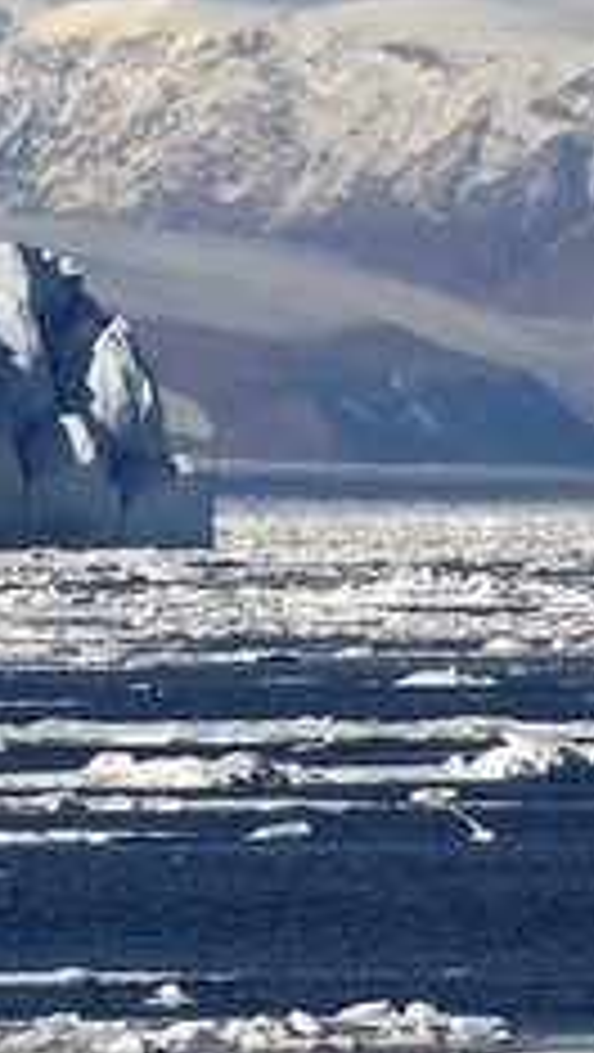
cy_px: 1017
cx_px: -2034
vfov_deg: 1.7
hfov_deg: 1.0
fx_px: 35009
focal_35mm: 1253
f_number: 14
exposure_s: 1/400
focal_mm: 175
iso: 200
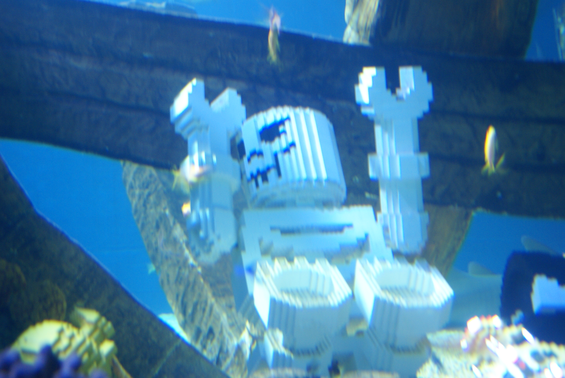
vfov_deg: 20.2
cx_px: 282
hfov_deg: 29.8
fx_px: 1060
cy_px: 189
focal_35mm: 68
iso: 400
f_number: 4.5
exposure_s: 1/2.5
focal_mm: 45
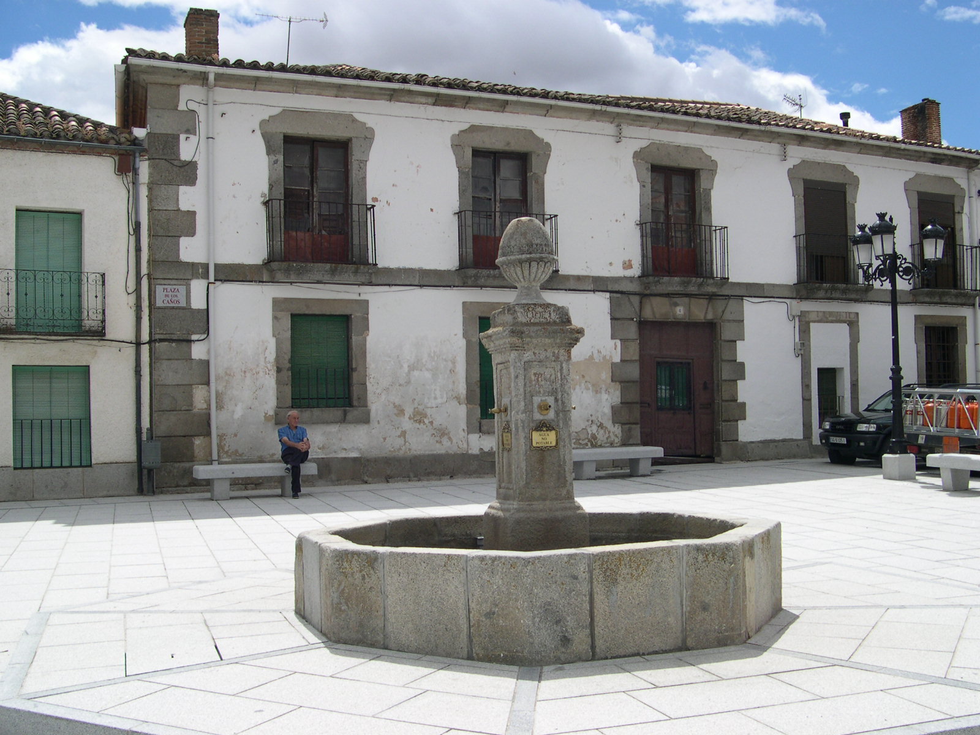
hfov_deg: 49.0
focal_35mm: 38
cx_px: 490
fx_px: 1076
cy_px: 368
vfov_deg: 37.7
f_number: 7.6
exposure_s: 1/286
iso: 100
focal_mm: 8
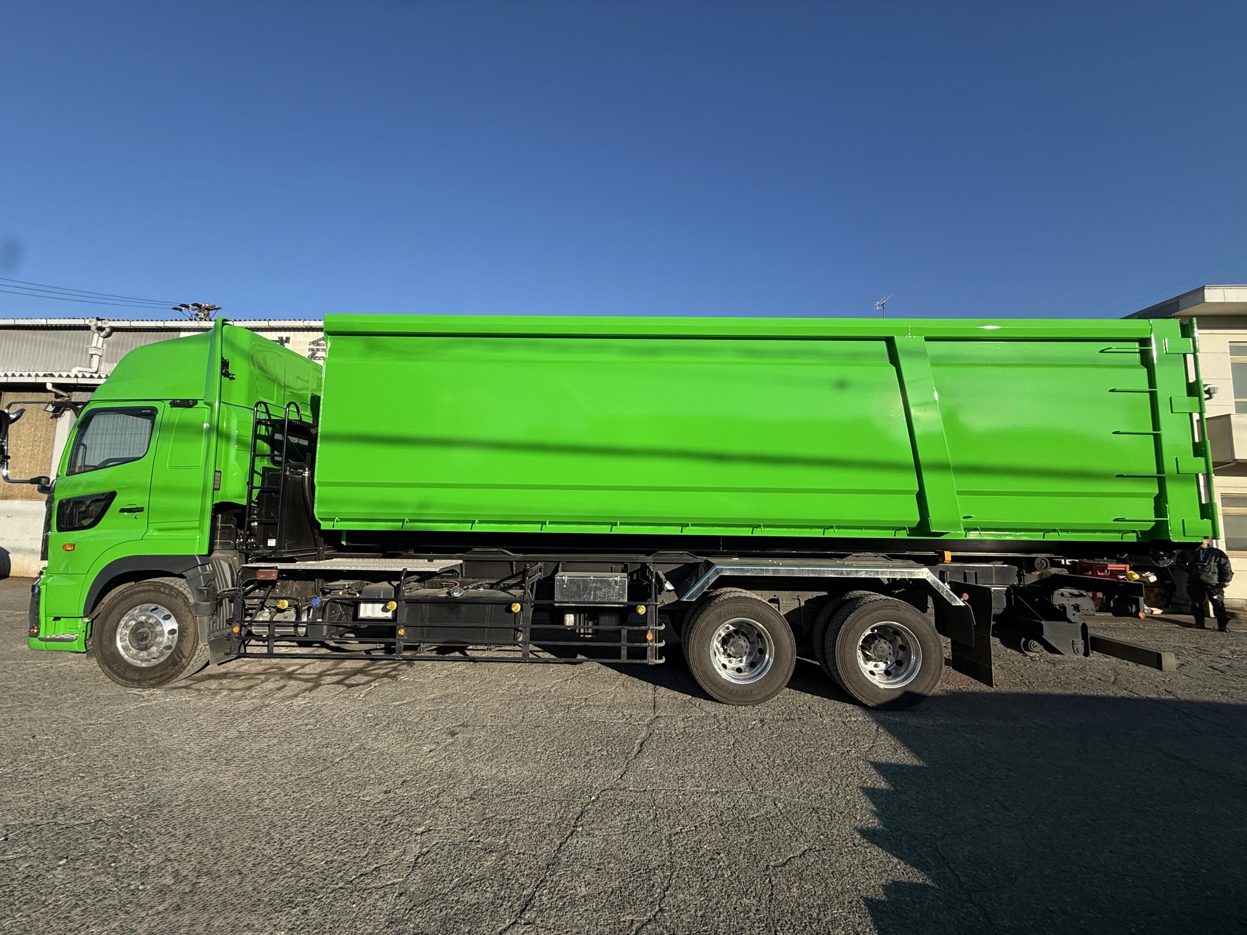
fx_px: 504
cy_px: 468
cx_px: 624
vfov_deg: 85.7
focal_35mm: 14
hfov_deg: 102.1
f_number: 2.2
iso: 50
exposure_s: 1/1901
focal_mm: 2.22
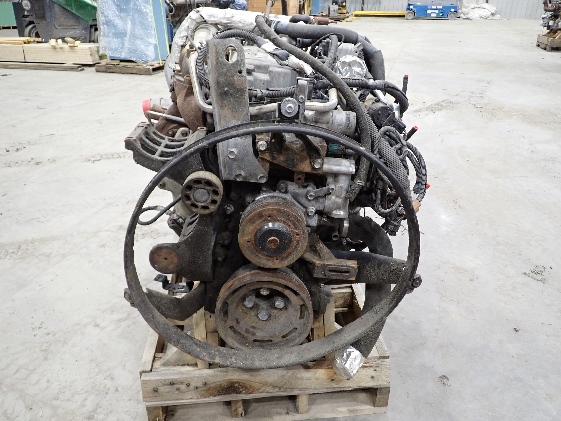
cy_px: 210
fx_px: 454
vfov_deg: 49.7
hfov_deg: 63.4
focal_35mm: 28
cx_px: 280
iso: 400
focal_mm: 5.05
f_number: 2.2
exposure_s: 1/30
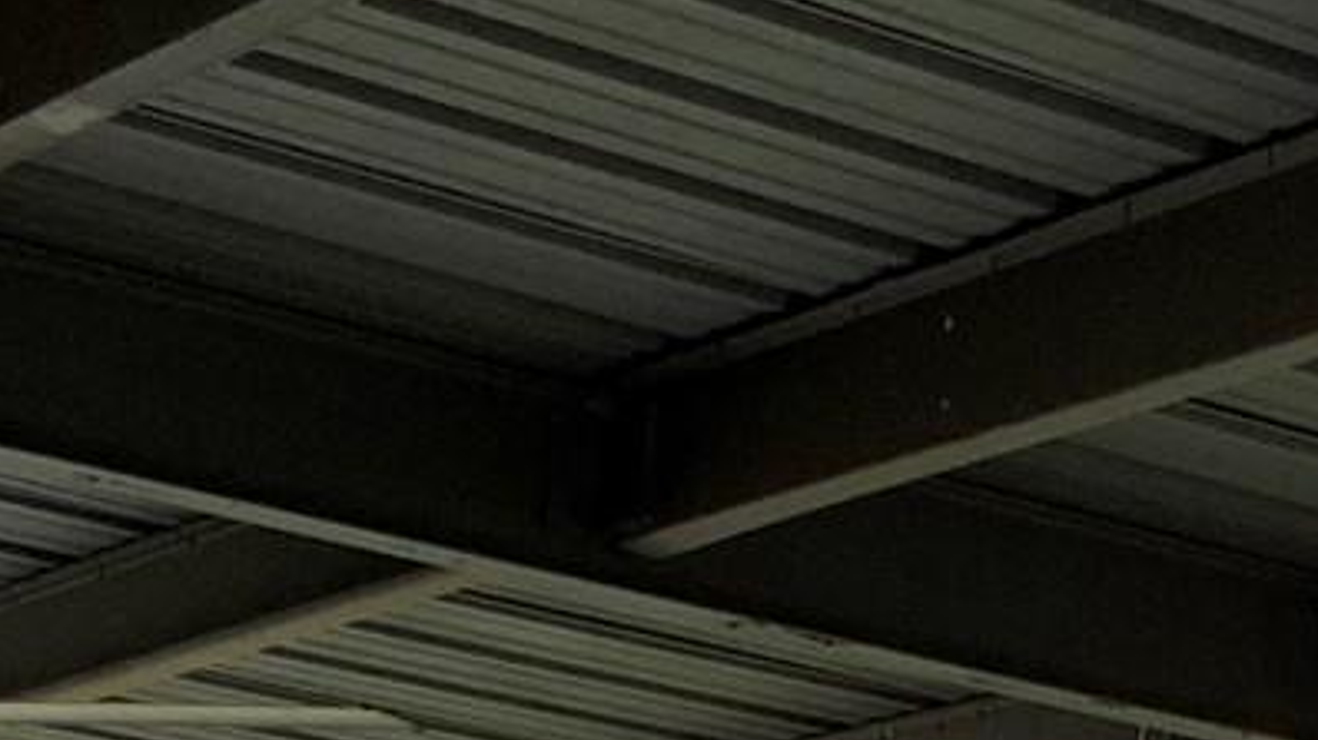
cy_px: 1855
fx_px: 5695
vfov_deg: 7.0
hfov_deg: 12.8
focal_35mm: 163
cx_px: 1613
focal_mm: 3
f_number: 1.8
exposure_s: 1/120
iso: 16
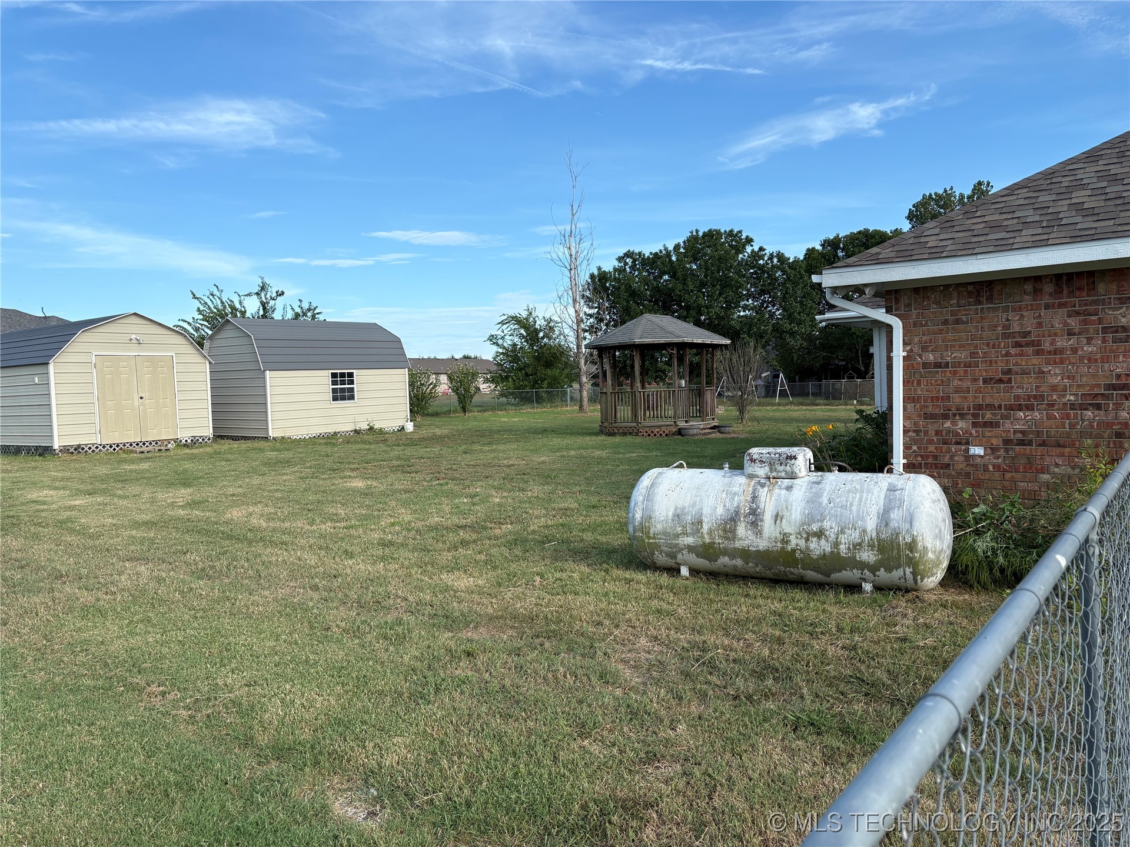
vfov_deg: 53.1
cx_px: 565
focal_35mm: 26
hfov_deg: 67.3
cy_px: 424
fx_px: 849
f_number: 1.6
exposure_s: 1/1799
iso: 50
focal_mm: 5.96
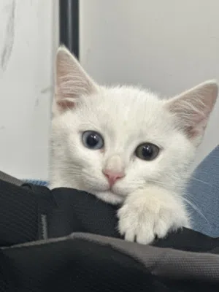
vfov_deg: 25.3
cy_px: 146
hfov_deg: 19.1
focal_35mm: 77
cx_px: 110
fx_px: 650
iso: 400
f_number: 2.8
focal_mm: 9
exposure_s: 1/14
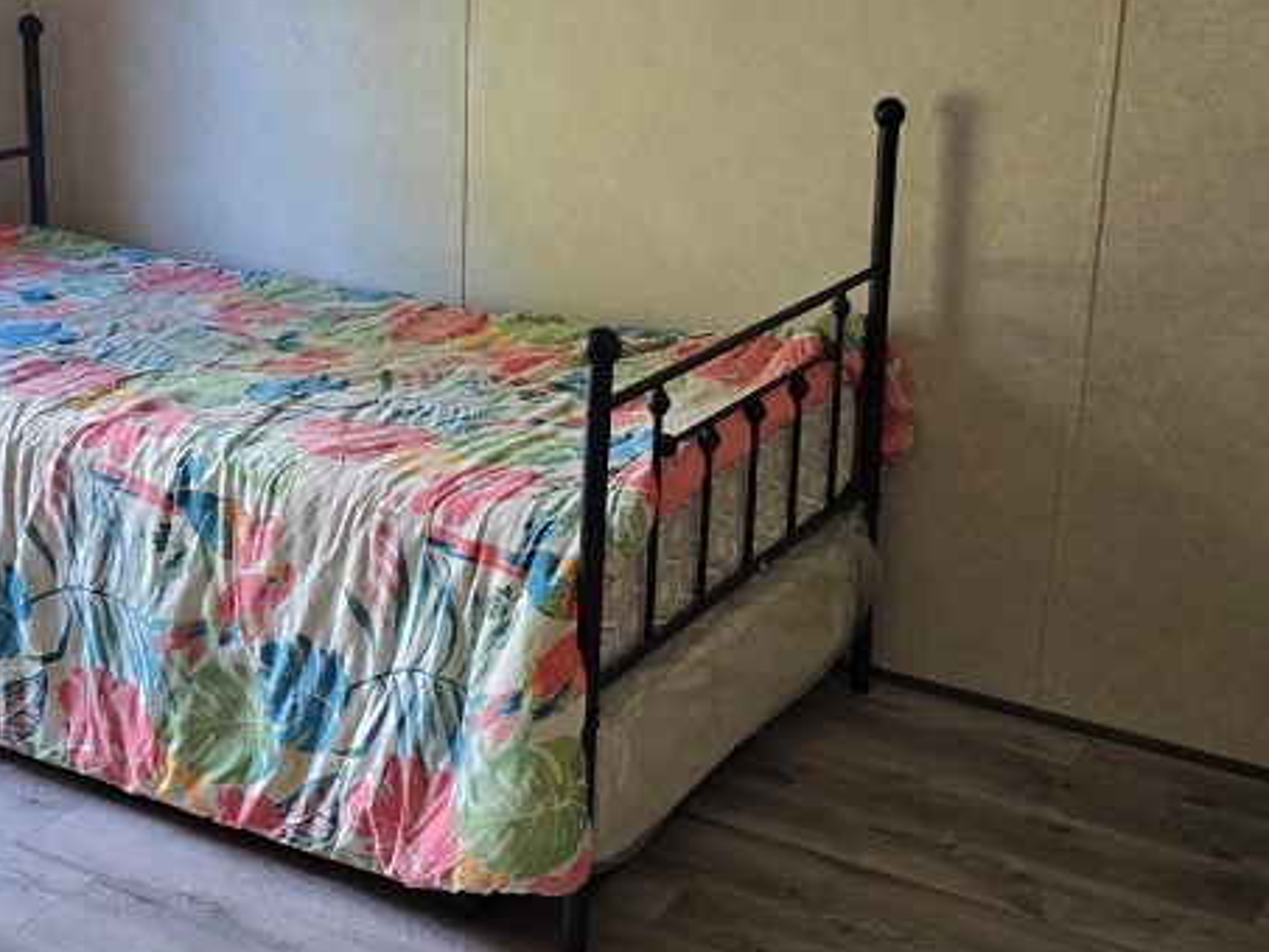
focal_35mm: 52
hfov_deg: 36.8
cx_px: 555
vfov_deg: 27.9
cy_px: 358
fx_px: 1907
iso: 200
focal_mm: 6.3
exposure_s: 1/180
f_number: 1.7
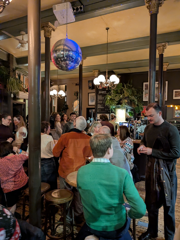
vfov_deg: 71.5
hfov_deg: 56.9
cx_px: 90
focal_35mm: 24
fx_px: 166
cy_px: 120
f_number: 1.68
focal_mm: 6.9
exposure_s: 1/33.3
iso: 778
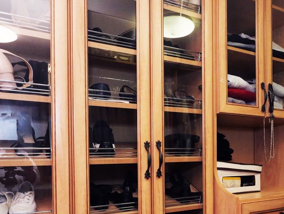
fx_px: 271
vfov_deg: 42.2
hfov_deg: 54.6
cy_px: 149
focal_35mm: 33
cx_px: 179
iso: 3200
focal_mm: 9
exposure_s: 1/60
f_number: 8
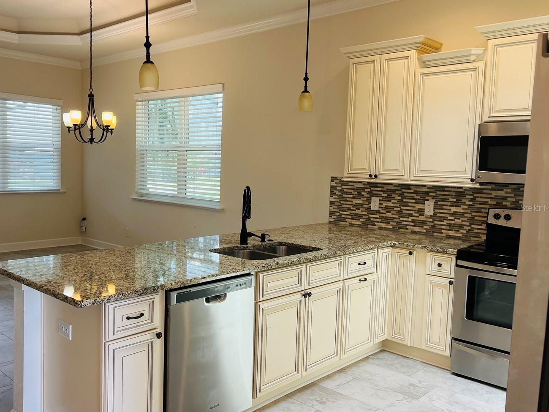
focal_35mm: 32
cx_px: 223
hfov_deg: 56.4
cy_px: 207
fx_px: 508
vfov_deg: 44.2
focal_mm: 5.7
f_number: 1.5
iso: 64
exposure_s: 1/130
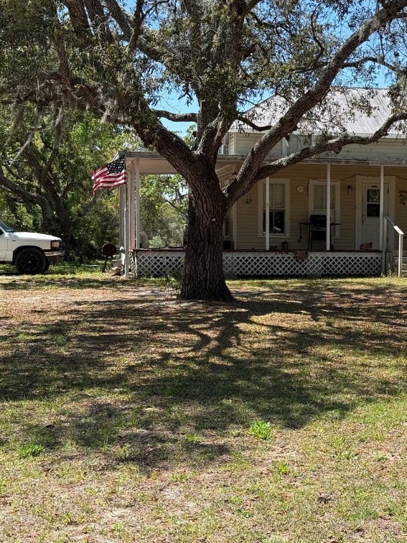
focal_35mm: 65
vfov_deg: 29.8
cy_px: 268
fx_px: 1019
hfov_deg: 22.3
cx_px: 328
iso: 64
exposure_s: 1/1513
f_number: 1.78
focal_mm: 6.76
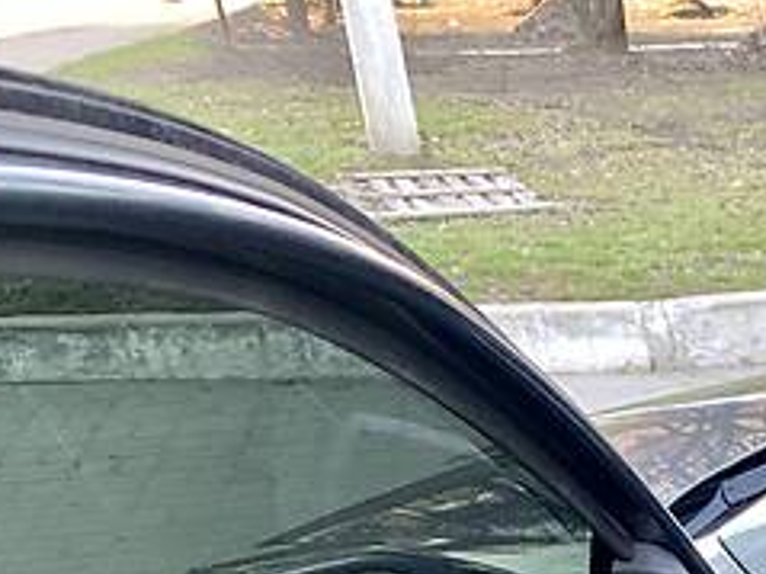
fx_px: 1924
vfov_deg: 15.2
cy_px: 956
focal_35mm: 87
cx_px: 1135
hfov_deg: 19.7
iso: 100
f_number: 1.8
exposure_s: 1/75
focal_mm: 4.2
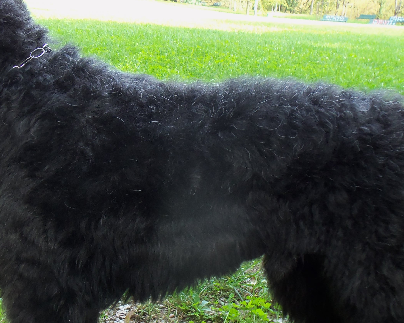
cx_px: 138
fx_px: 693
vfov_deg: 26.2
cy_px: 201
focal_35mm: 58
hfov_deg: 32.2
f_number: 3.4
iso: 80
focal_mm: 5.2
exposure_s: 1/30
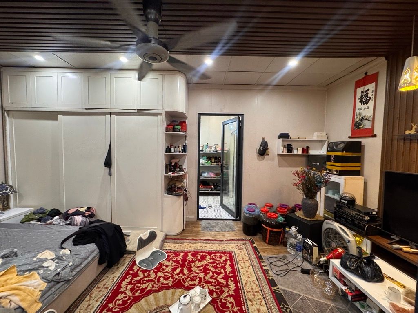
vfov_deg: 85.7
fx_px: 169
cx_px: 209
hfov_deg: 102.1
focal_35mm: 14
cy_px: 156
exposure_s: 1/50
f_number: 2.2
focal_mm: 2.22
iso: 250
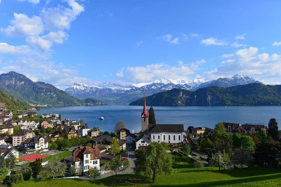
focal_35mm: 24
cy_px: 94
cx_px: 140
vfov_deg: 53.2
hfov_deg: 73.7
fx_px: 187
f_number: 10
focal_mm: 24
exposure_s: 1/320
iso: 200
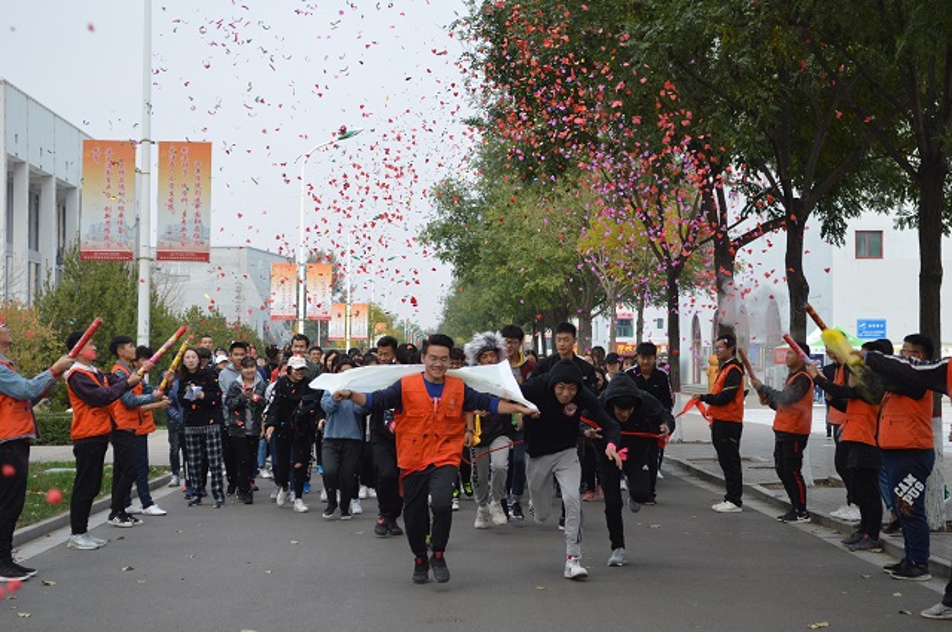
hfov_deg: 30.5
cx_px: 476
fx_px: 1743
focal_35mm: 66
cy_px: 316
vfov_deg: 20.6
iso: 400
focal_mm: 44
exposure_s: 1/640
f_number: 5.3
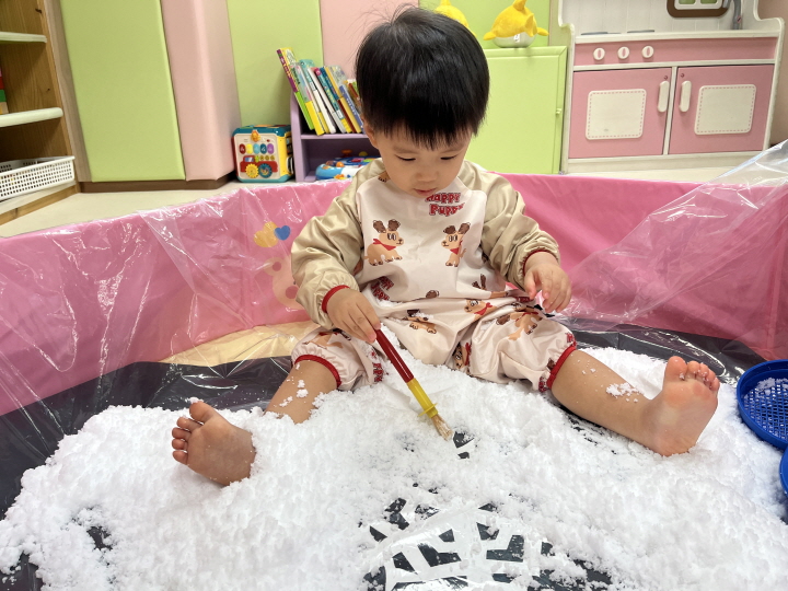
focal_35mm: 26
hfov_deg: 67.3
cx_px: 394
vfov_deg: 53.1
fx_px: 592
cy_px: 296
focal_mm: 5.1
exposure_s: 1/120
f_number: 1.6
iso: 80
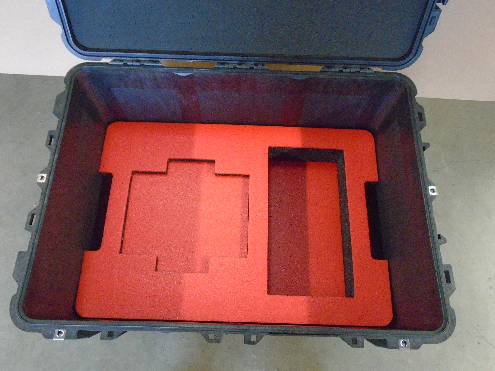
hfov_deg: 67.3
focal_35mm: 26
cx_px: 248
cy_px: 186
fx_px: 372
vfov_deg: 53.1
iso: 800
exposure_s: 1/20
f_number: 3.2
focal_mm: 4.6
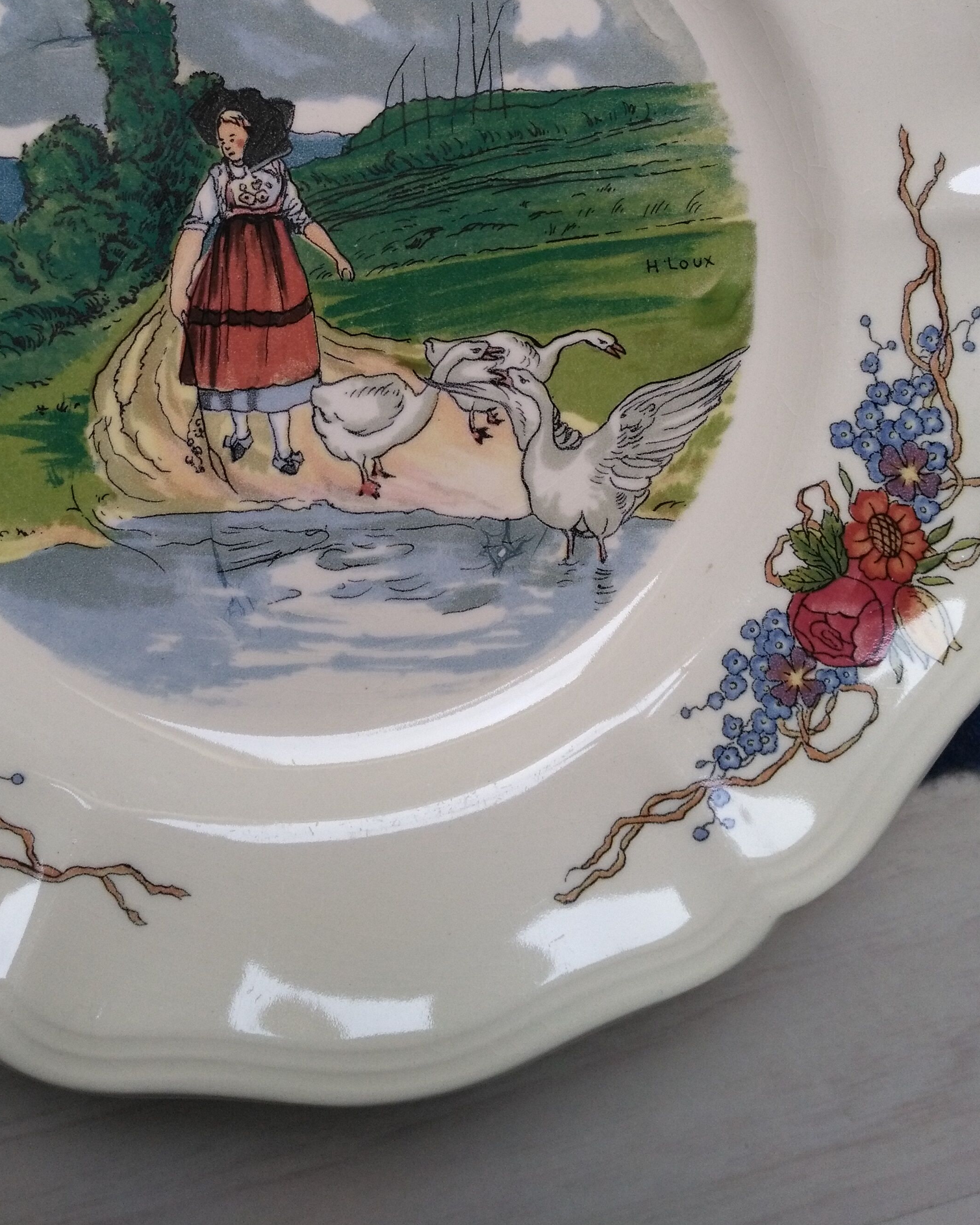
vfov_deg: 41.3
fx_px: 1559
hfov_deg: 34.8
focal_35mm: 43
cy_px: 272
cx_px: 395
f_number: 2
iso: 149
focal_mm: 2.96
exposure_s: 1/100
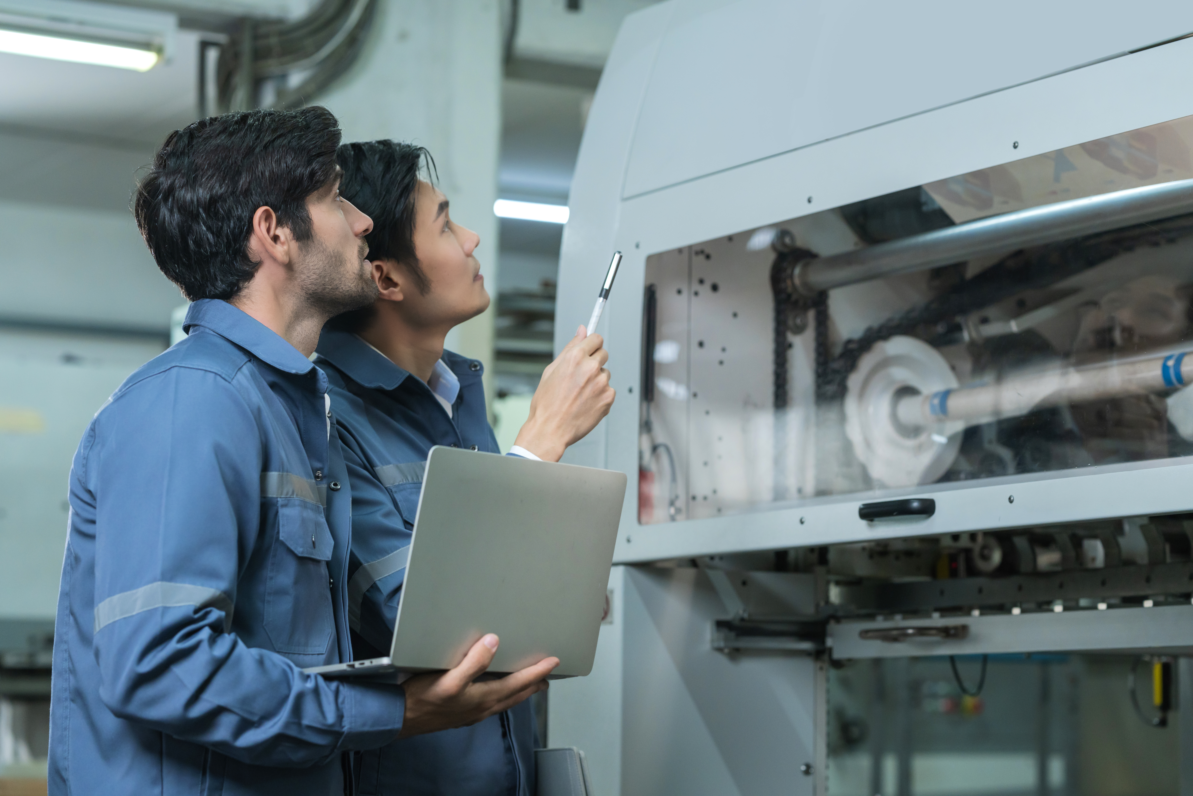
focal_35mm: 85
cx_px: 596
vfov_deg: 16.1
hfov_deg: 23.9
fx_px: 2817
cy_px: 398
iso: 800
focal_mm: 85
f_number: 3.5
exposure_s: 1/250
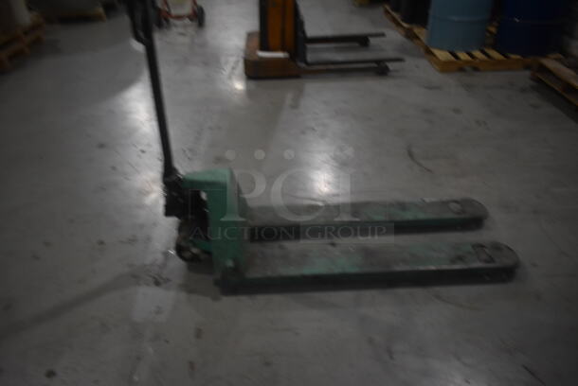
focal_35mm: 27
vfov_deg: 48.0
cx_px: 289
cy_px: 193
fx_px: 434
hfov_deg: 67.3
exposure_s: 1/30
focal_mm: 18
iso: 1400
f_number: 3.5
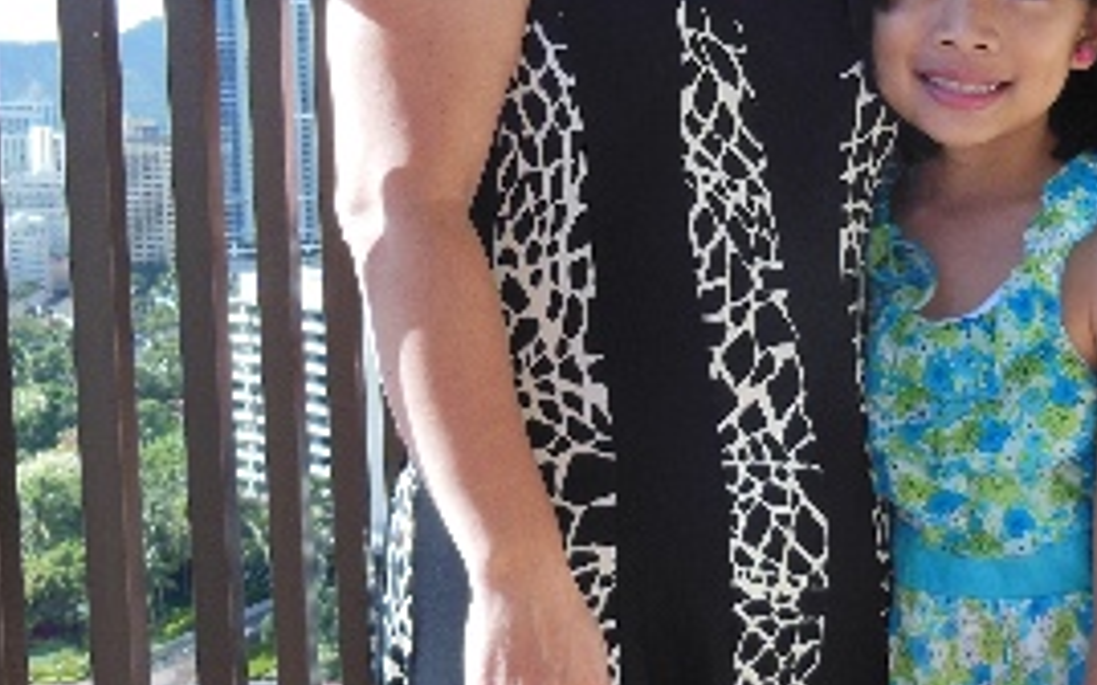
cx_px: 742
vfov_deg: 20.5
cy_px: 200
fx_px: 1883
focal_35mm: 63
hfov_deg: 32.2
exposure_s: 1/320
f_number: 3.5
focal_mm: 4.5
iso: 125
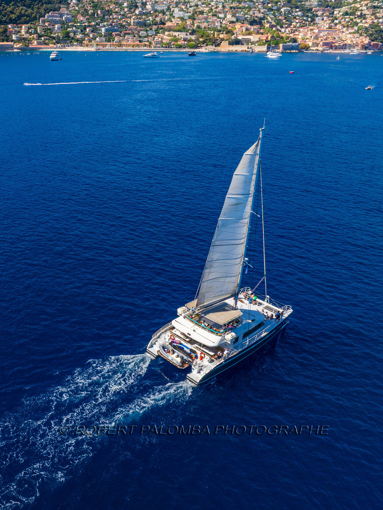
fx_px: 354
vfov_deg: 71.6
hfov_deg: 56.8
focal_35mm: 24
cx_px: 192
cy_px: 255
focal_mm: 12.3
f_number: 9
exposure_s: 1/240
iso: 100
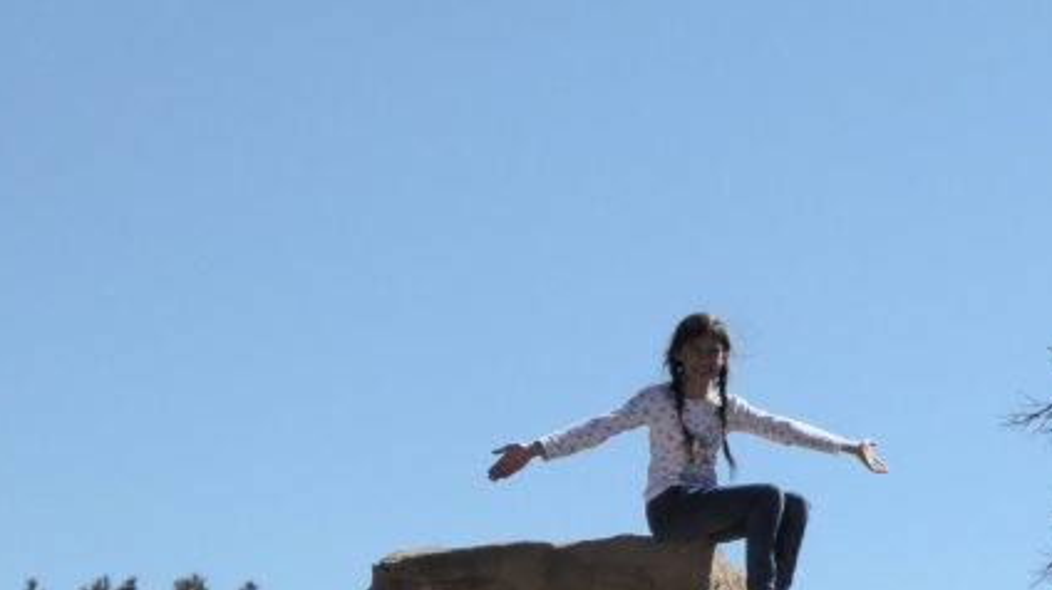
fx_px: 4182
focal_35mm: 150
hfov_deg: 14.1
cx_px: 1087
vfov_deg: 8.0
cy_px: 751
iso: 200
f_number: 4.5
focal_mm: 10.3
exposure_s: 1/800
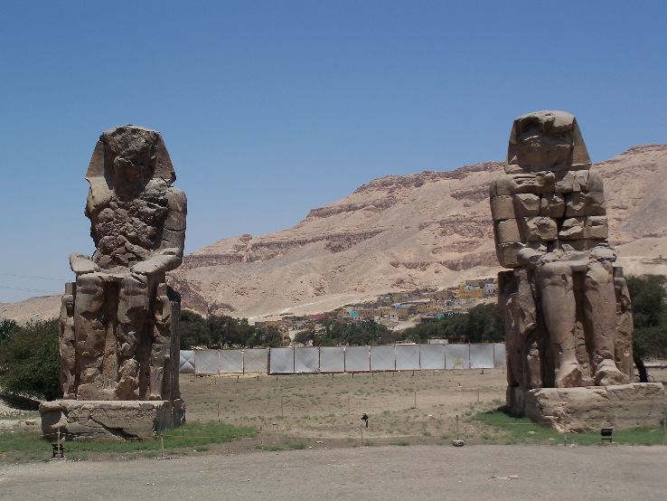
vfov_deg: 24.8
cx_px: 334
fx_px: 1137
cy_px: 250
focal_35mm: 59
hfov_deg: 32.7
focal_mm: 12.6
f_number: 4.5
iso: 64
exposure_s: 1/1000
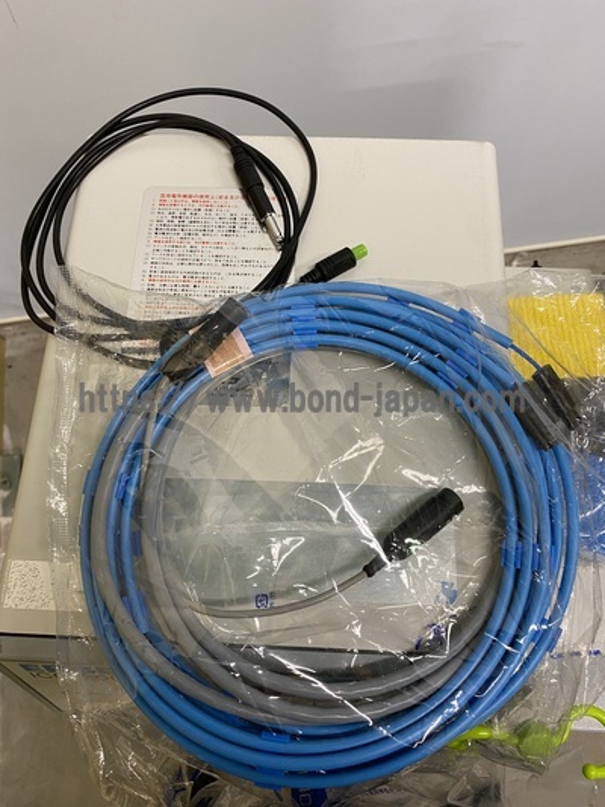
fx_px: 606
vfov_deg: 67.3
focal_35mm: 26
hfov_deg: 53.0
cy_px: 404
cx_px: 302
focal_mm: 4.25
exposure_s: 1/60
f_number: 1.8
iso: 100
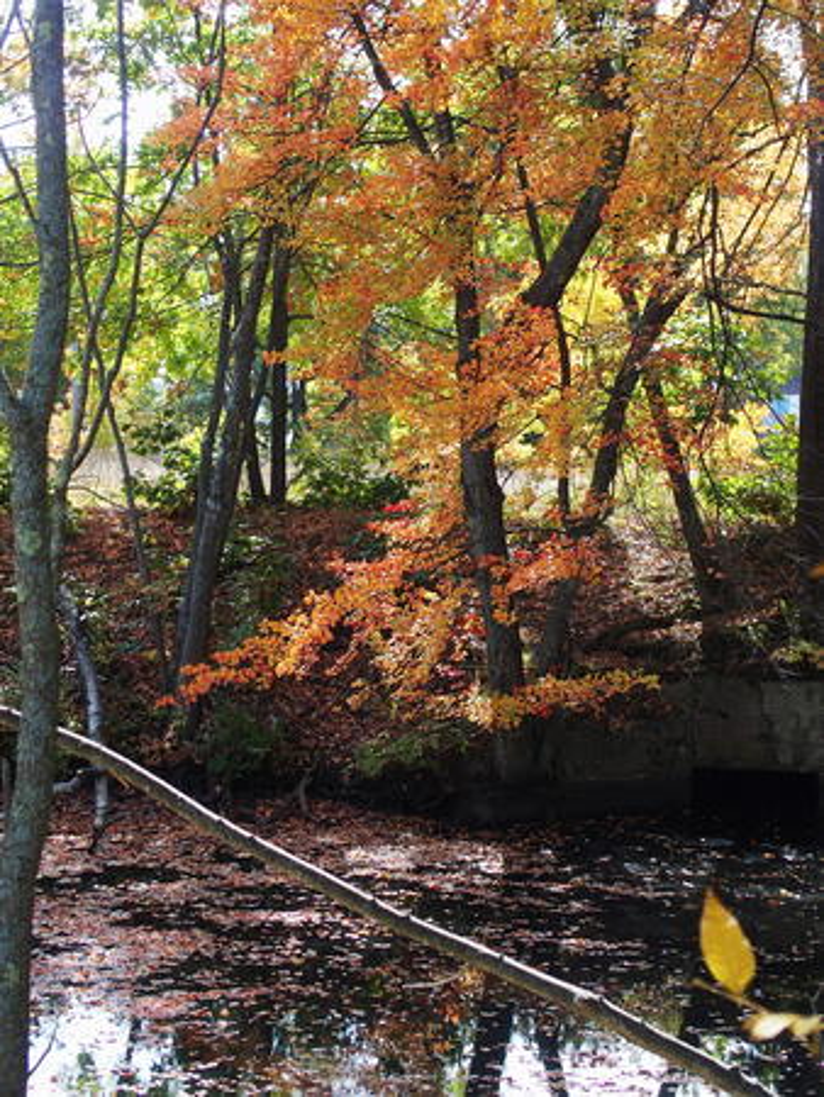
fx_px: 2410
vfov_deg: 25.6
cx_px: 412
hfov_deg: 19.4
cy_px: 548
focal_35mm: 76
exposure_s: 1/250
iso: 100
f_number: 3.5
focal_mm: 16.1
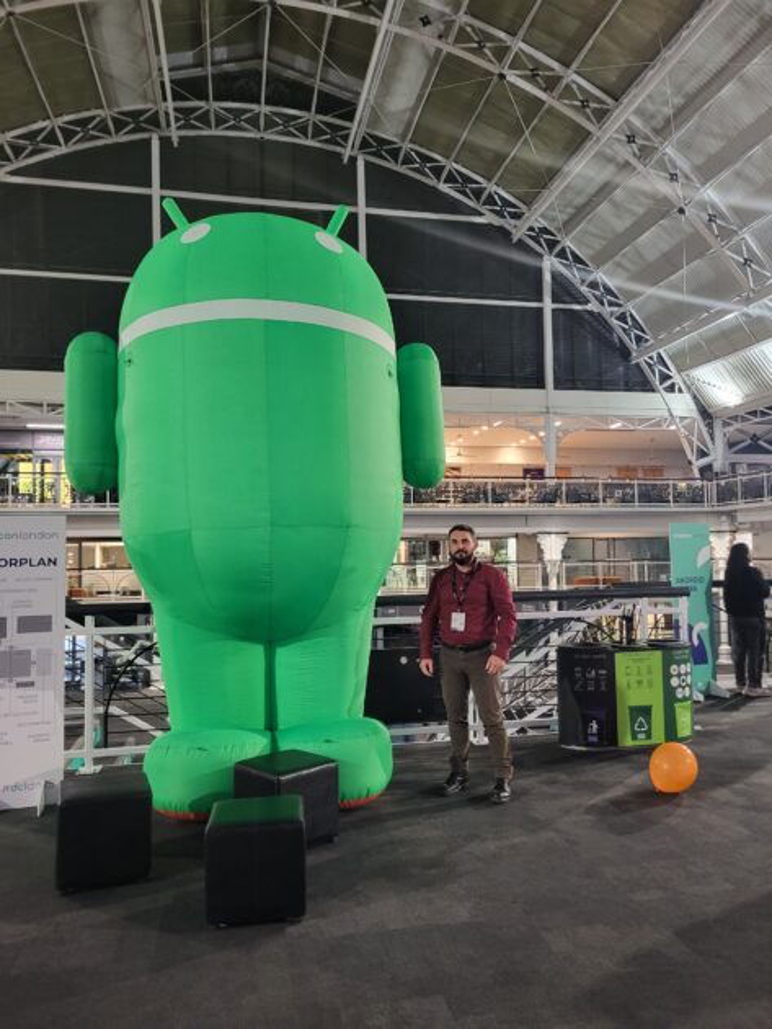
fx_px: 773
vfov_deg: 67.3
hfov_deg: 53.1
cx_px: 386
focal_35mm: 26
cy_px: 514
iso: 500
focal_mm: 5.4
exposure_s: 1/33.3
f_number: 1.8
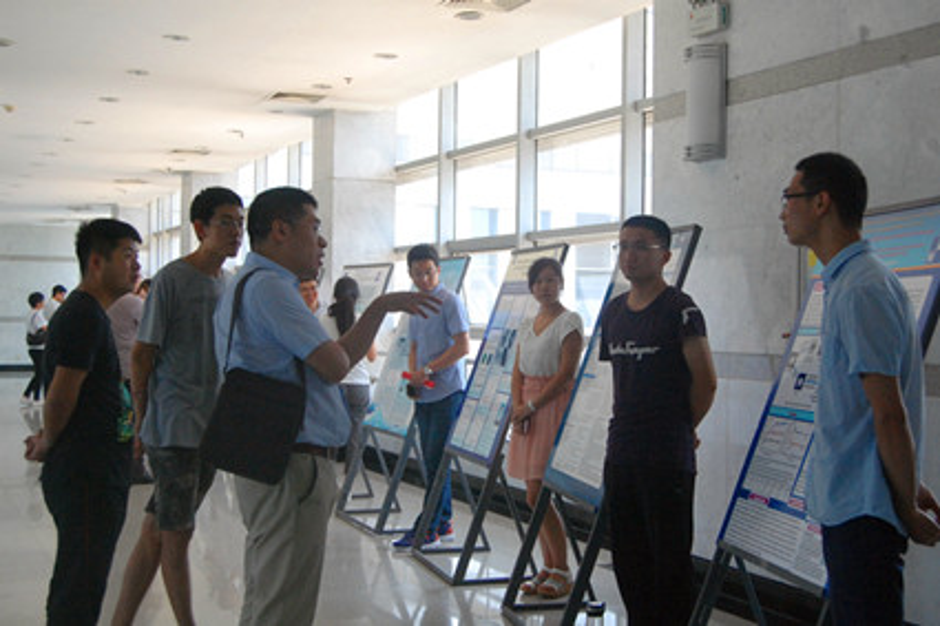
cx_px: 470
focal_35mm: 48
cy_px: 313
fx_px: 1253
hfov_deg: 41.1
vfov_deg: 28.1
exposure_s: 1/100
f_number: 5.6
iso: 1600
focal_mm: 32
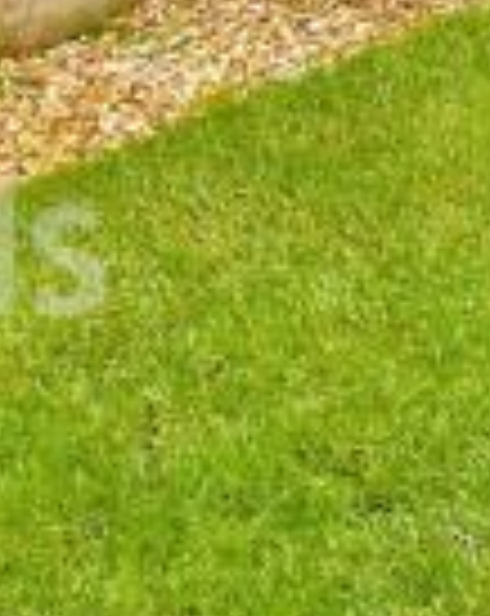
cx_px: 823
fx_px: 3201
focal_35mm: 176
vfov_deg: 9.8
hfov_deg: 8.5
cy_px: -807
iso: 160
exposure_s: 1/25
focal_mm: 17
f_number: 8
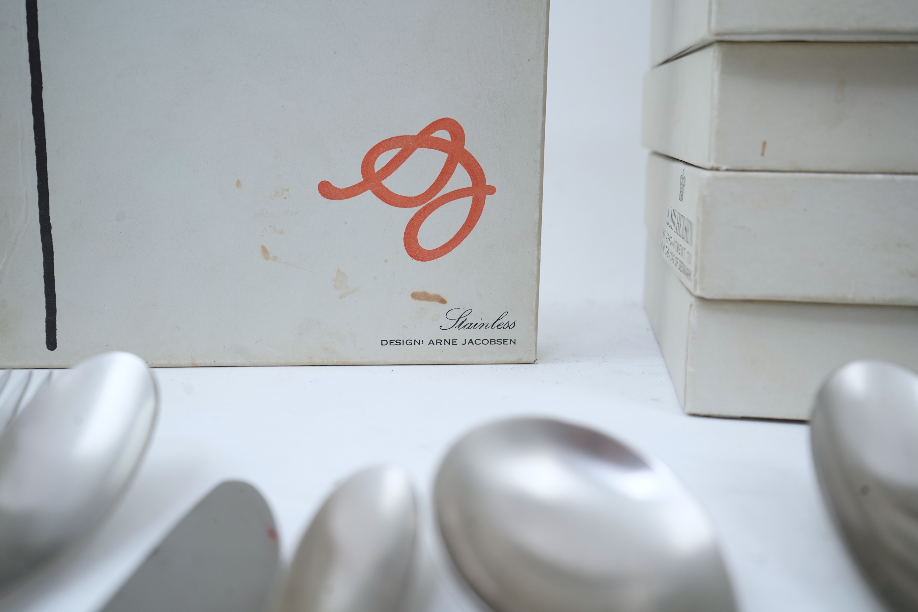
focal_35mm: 35
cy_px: 306
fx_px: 892
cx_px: 459
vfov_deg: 37.9
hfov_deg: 54.4
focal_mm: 35
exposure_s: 1/30
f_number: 7.1
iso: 640
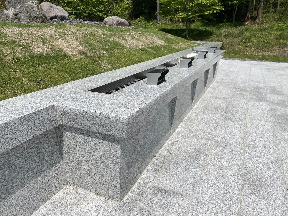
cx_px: 144
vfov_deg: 53.1
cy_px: 108
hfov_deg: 67.3
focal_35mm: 26
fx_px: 216
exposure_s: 1/5747
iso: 32
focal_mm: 4.25
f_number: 1.8
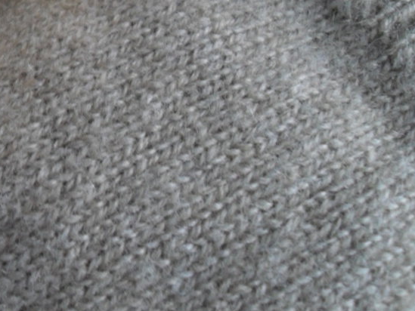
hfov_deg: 21.6
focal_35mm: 85
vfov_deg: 17.1
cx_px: -62
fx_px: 1019
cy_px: 15
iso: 200
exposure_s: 1/15
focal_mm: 6.2
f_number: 2.8
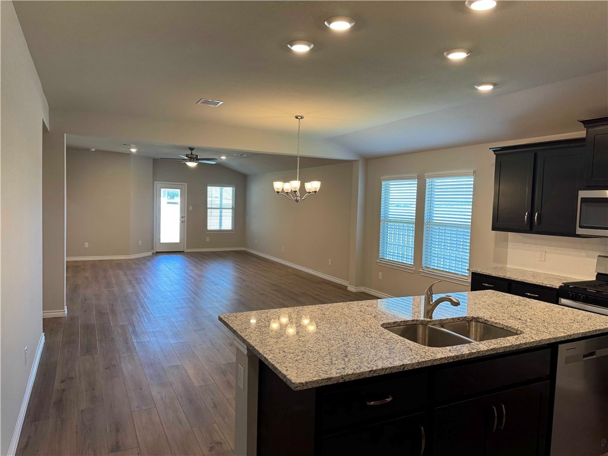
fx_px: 422
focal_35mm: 24
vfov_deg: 56.8
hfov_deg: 71.6
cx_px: 304
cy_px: 228
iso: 125
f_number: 1.78
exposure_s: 1/120
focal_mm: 6.86
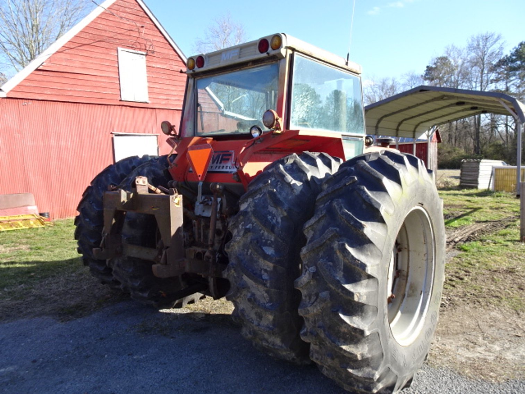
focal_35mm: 24
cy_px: 197
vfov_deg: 56.8
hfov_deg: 71.6
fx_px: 364
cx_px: 262
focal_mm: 4.1
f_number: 3.5
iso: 80
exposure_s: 1/250
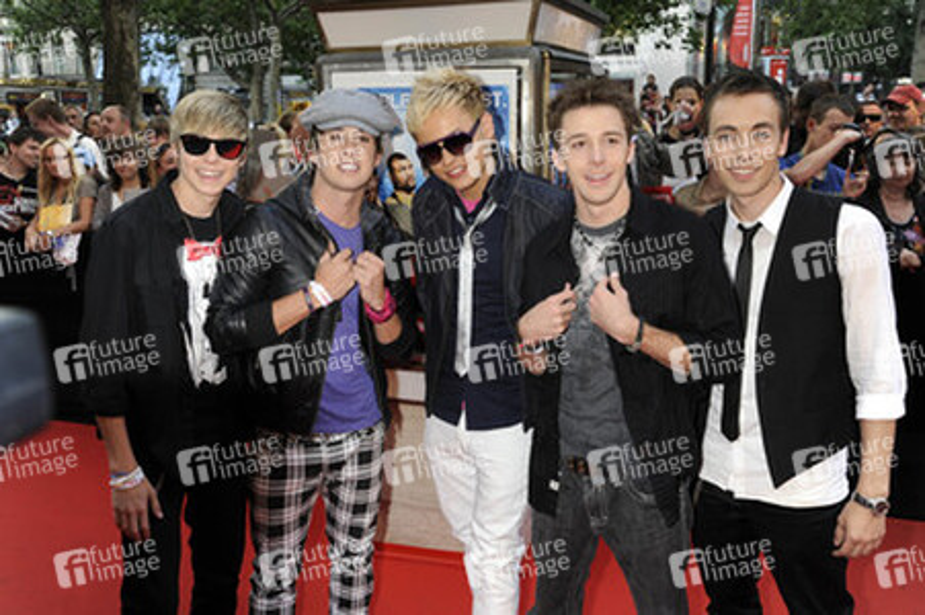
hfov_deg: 55.8
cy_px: 308
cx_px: 462
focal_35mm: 34
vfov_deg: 38.8
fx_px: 873
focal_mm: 34
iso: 400
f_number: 5.6
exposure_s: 1/100
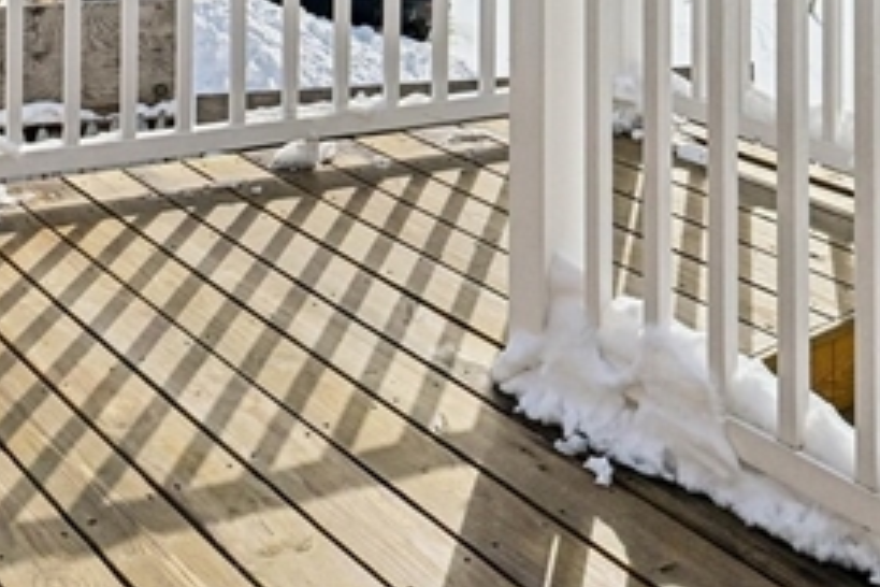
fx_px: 1467
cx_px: 371
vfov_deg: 18.9
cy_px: -376
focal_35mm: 60
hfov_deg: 33.3
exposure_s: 1/1600
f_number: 8
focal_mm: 16
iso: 400
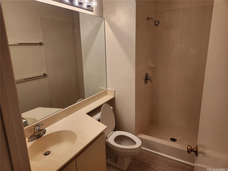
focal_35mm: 23
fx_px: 151
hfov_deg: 73.9
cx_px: 114
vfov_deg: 58.9
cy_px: 86
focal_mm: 5.4
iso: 80
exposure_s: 1/120
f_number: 1.8
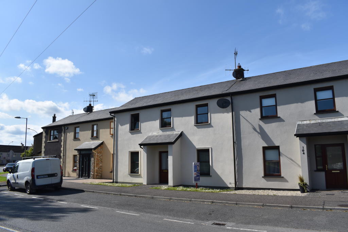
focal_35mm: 27
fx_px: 261
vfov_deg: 47.9
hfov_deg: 67.4
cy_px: 116
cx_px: 174
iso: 100
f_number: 9
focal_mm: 18
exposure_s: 1/320
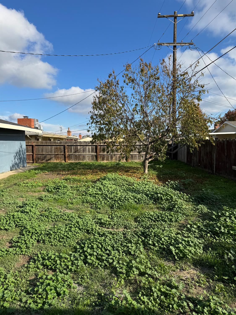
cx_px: 118
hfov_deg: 56.8
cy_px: 158
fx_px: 218
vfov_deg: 71.6
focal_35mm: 24
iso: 80
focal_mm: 6.76
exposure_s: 1/4049
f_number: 1.78
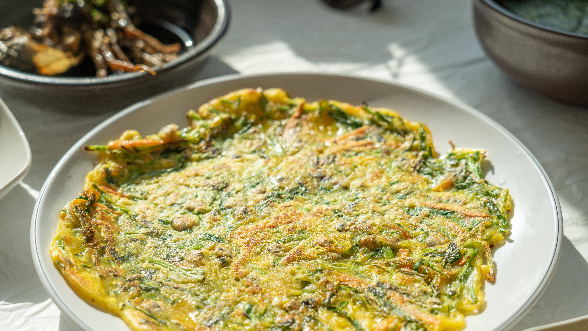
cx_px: 294
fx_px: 1013
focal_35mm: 65
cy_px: 189
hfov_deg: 32.4
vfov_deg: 18.5
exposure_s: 1/800
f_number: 4.5
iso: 100
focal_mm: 62
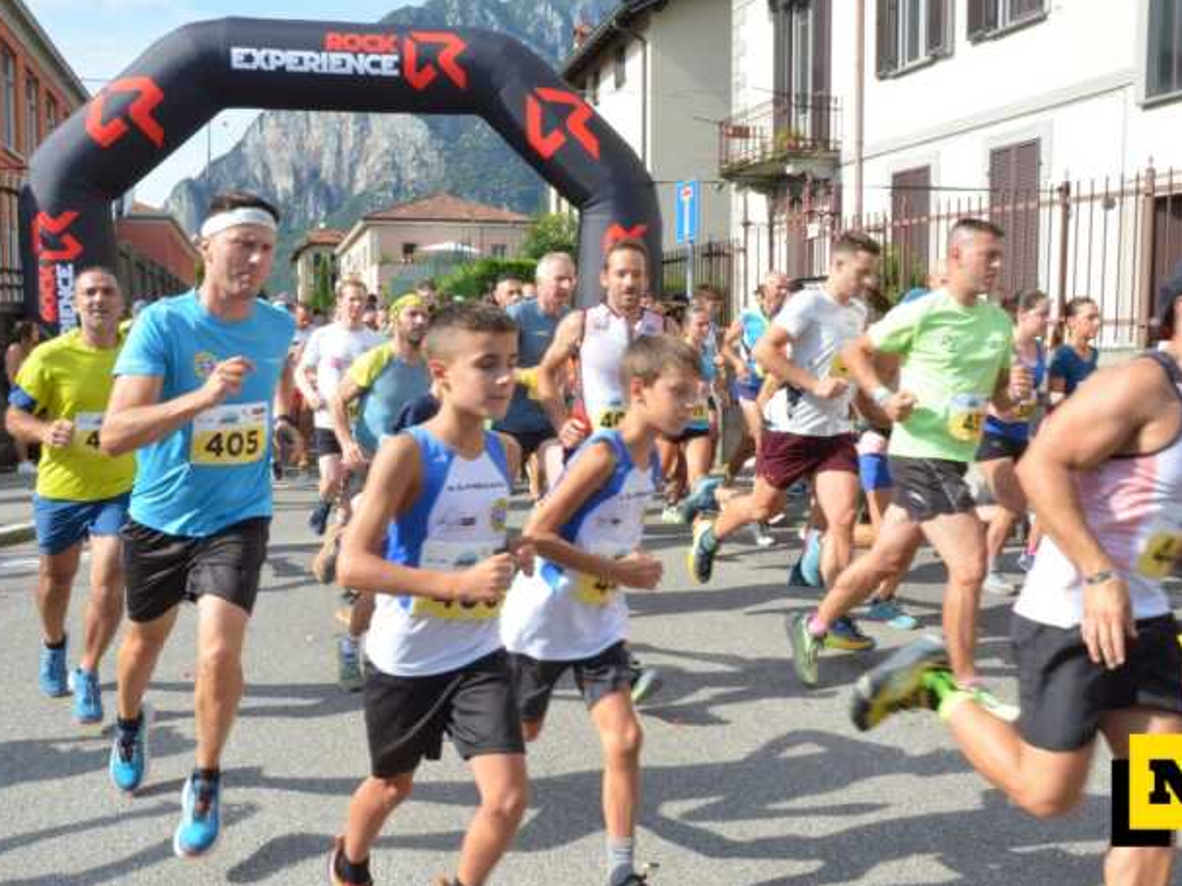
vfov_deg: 42.9
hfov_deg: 55.4
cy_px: 443
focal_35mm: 33
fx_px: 1127
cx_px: 592
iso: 2500
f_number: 22
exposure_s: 1/250
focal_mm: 20
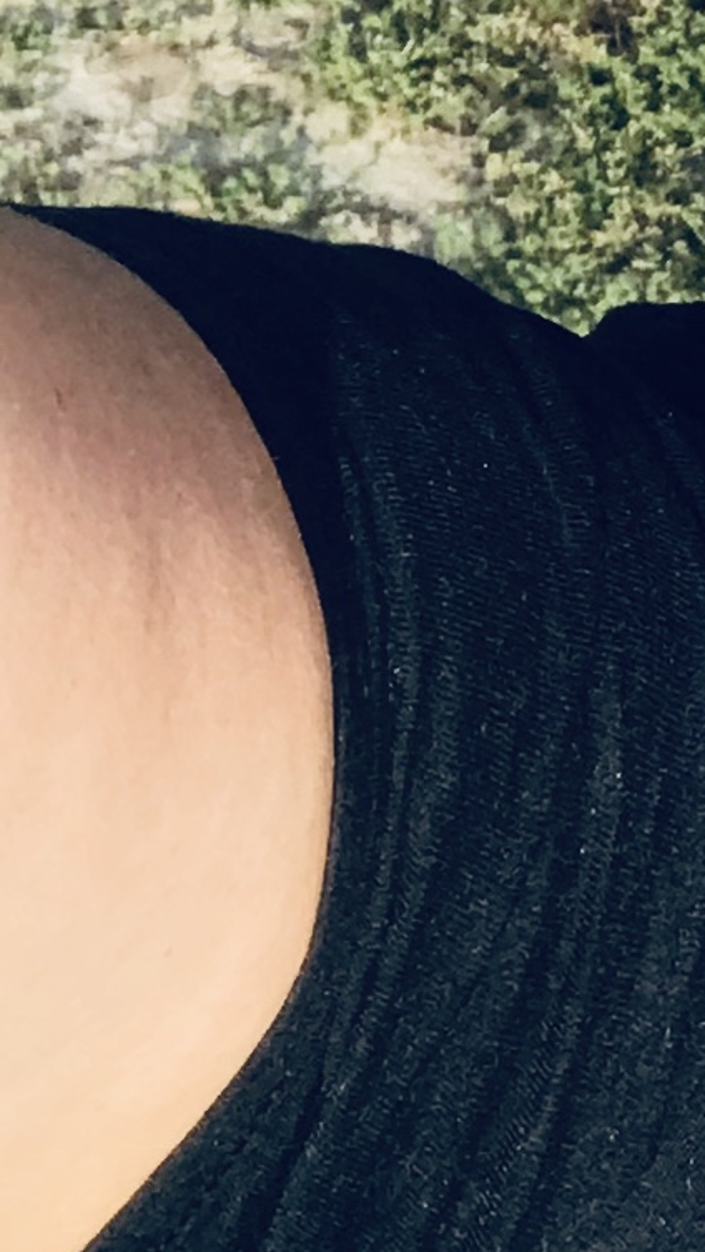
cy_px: 609
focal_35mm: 143
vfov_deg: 15.0
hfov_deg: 7.9
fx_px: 4749
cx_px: 1661
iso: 25
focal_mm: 2.87
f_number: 2.2
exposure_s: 1/972
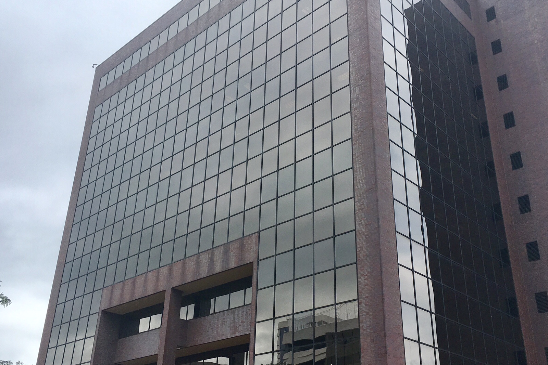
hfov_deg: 50.6
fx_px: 578
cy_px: 200
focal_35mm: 38
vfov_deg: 35.0
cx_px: 295
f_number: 2.2
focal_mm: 4.15
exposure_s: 1/1083
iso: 25
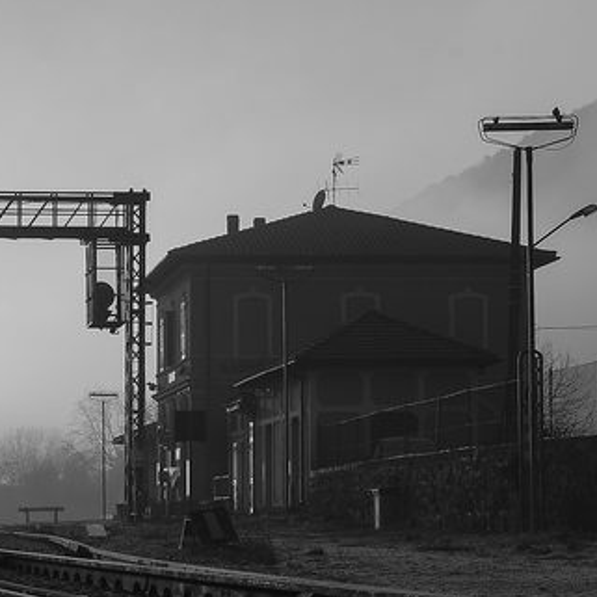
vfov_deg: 14.1
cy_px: 352
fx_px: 2419
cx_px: 128
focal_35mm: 124
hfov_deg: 14.0
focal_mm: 52
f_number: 11
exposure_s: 1/500
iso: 100
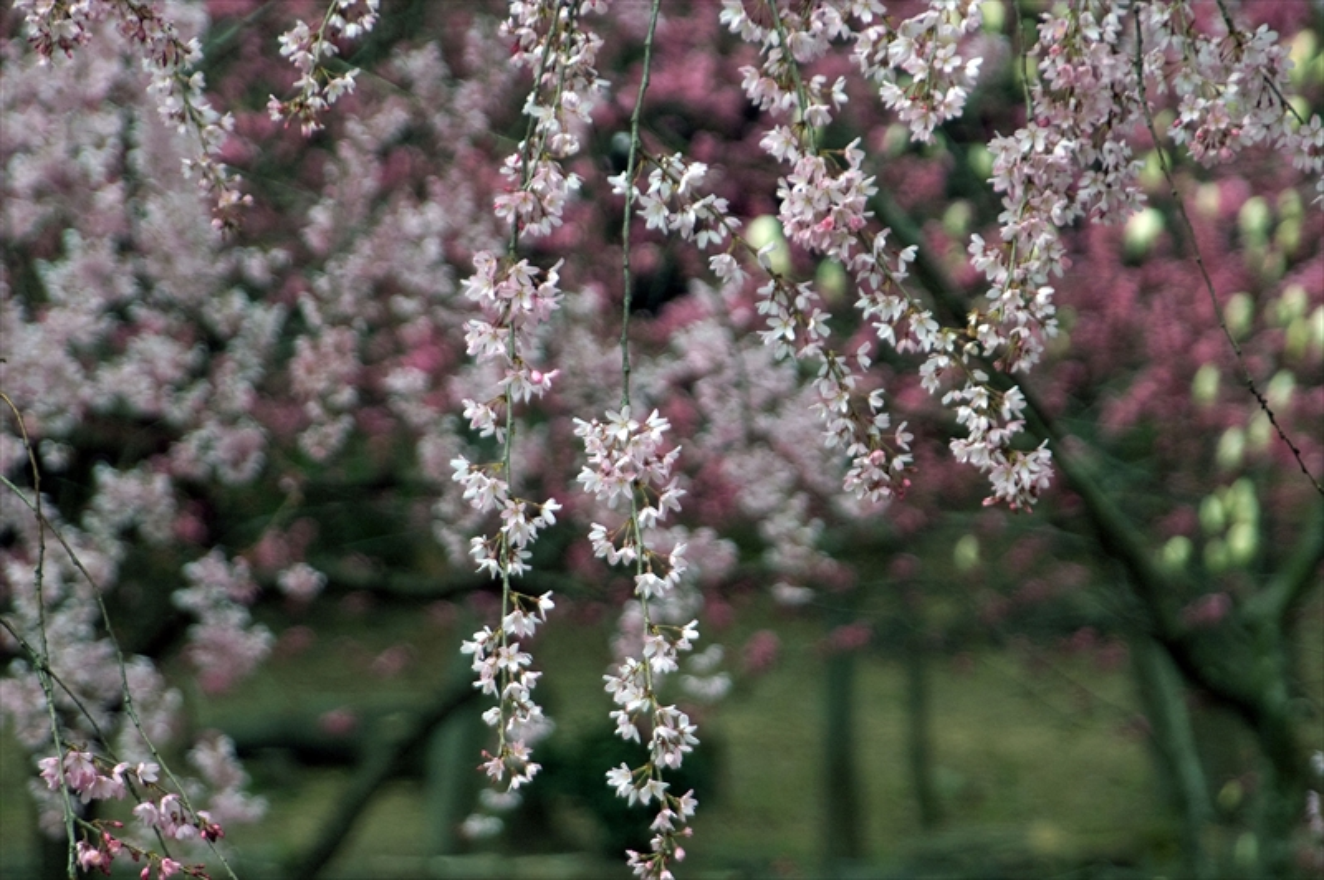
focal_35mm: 232
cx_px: 662
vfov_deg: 5.9
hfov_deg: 8.9
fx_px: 8544
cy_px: 440
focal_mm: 155
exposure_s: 1/1000
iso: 400
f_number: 6
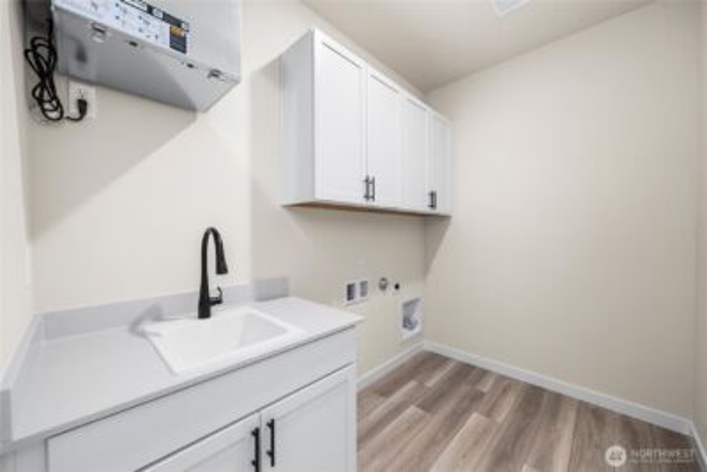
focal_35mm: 13
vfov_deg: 85.5
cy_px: 236
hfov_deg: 108.3
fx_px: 255
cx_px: 354
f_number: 7.1
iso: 400
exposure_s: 1/60
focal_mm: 13
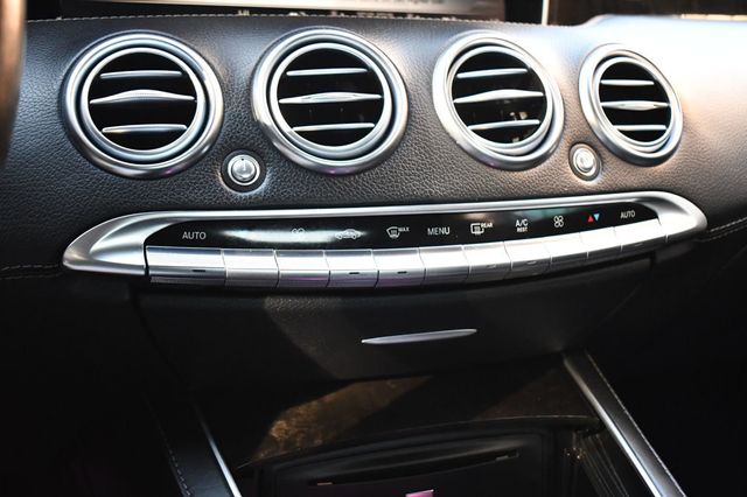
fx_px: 954
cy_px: 248
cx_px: 374
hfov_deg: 42.8
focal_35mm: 46
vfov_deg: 29.2
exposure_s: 1/125
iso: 3200
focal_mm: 31
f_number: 4.2
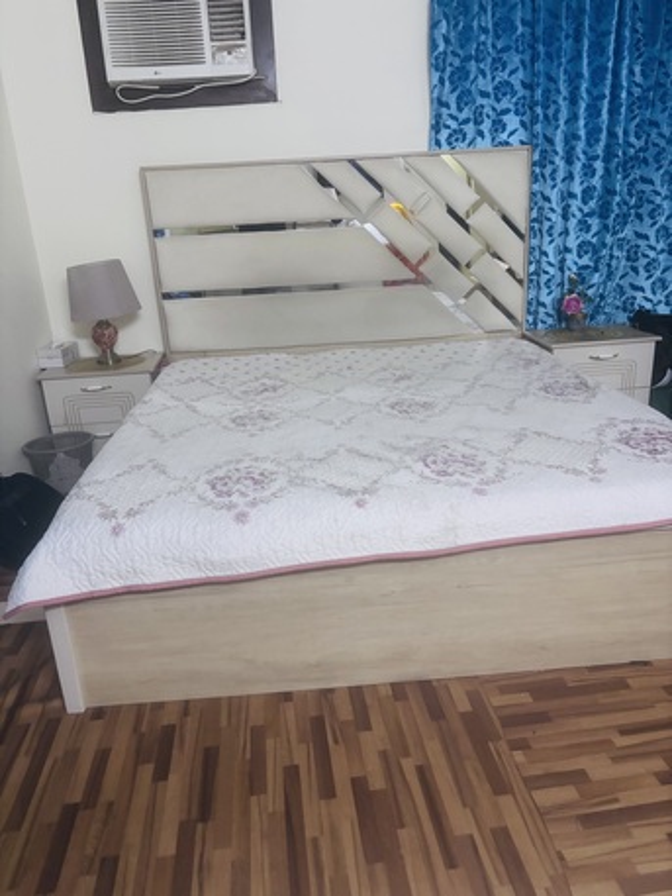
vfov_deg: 67.3
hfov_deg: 53.1
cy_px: 448
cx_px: 336
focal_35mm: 26
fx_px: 673
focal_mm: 5.96
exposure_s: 1/40
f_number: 1.6
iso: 640
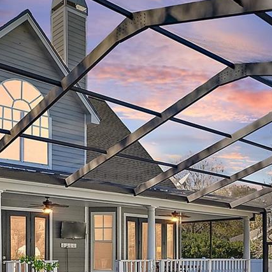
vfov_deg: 31.2
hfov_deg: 33.3
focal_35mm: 51
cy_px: 264
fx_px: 453
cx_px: 161
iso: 1600
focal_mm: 16
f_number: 5
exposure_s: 1/800
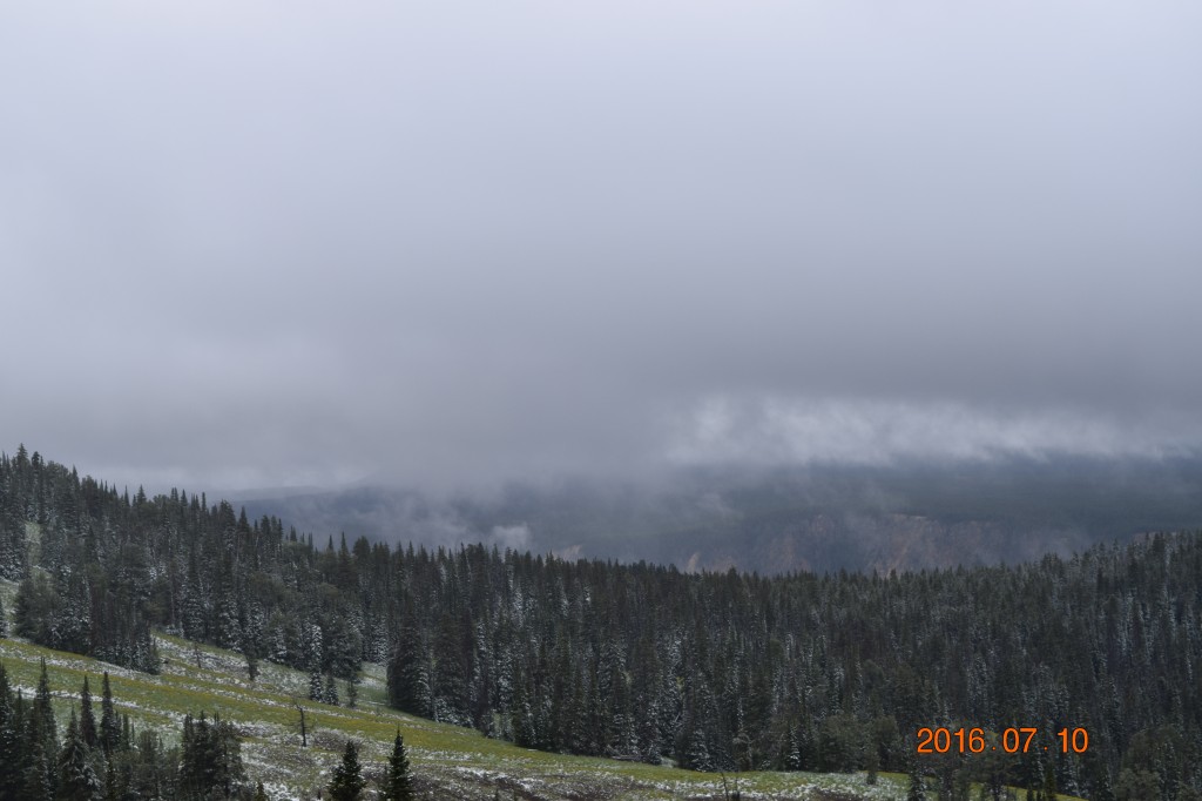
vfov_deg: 17.5
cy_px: 400
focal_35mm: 78
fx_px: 2603
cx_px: 601
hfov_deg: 26.0
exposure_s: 1/320
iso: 200
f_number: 9
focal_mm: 52
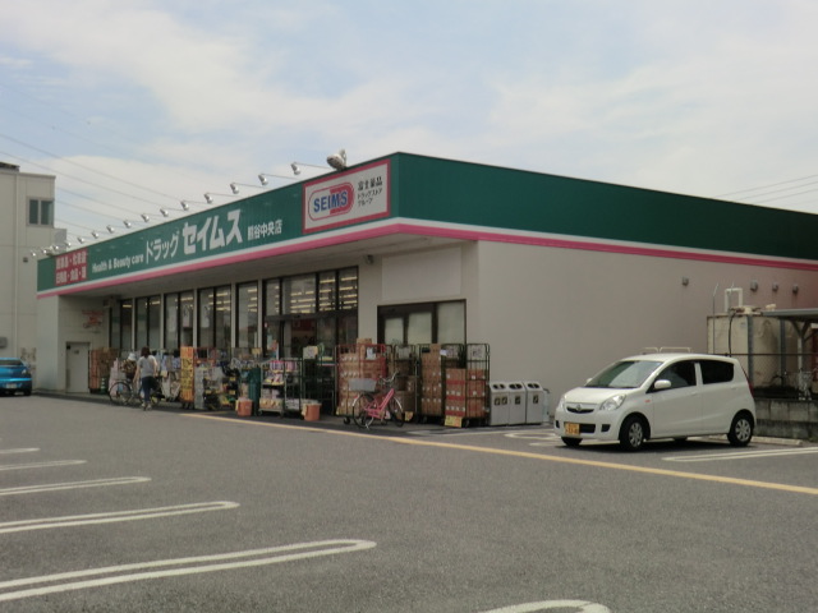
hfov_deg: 46.8
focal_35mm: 40
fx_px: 945
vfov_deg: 36.0
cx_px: 409
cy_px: 306
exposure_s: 1/250
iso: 80
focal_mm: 7.1
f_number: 8.8
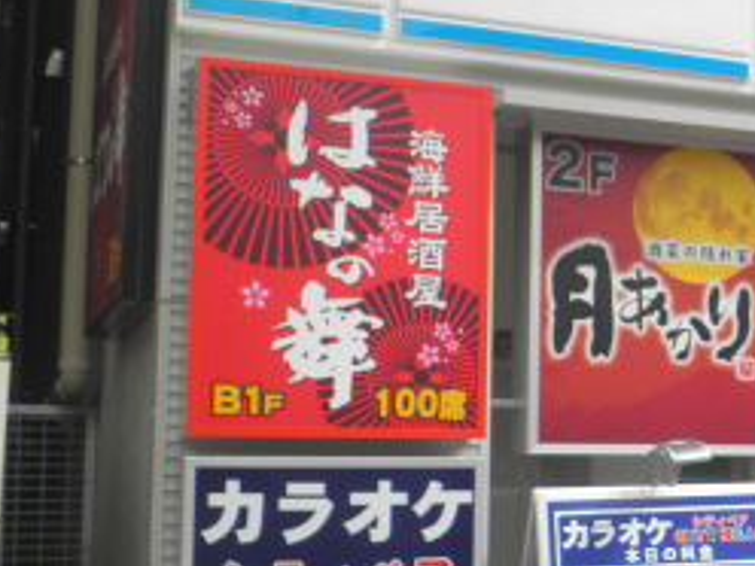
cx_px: 925
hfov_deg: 22.4
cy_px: 326
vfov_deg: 18.4
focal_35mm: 80
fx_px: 1745
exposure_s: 1/80
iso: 64
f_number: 8.2
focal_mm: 5.5
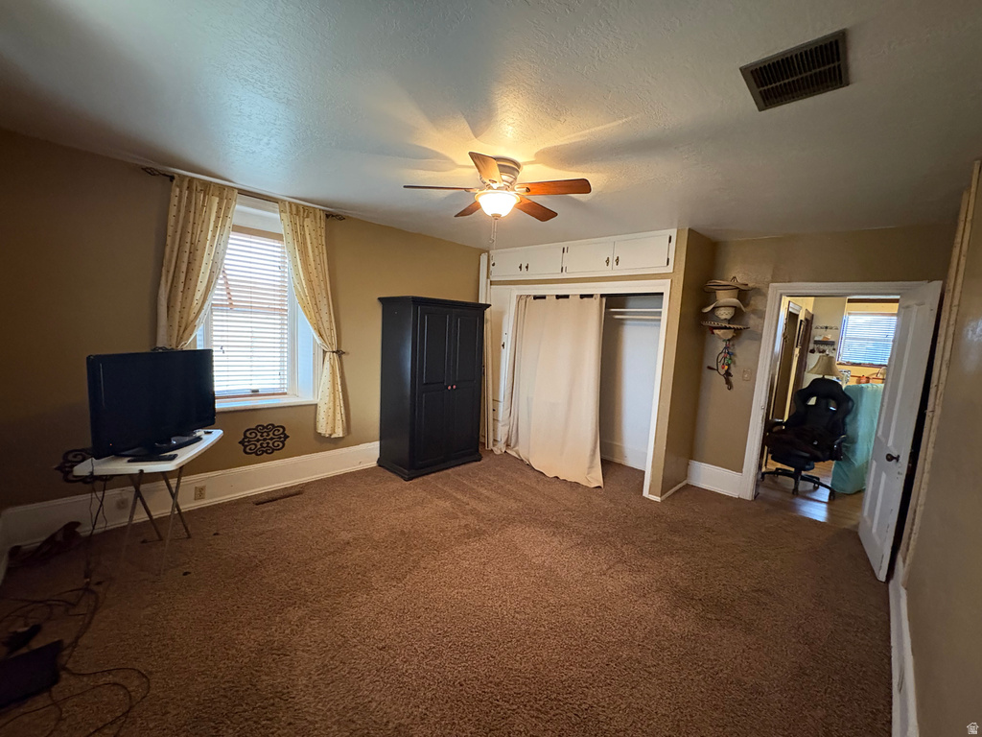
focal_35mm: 14
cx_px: 491
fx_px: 397
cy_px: 368
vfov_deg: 85.7
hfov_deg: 102.1
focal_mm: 2.22
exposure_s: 1/40
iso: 1000
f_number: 2.2
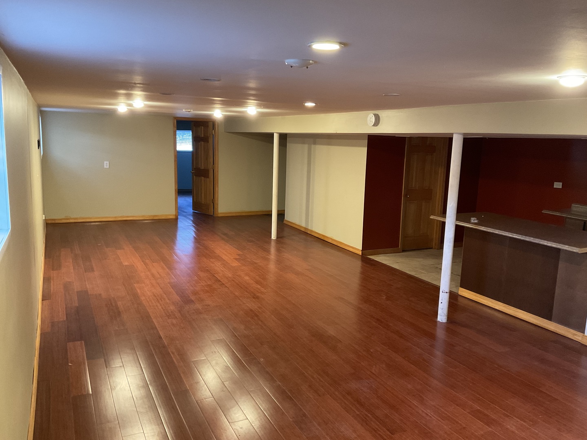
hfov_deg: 61.7
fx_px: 492
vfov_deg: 48.2
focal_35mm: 29
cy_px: 220
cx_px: 294
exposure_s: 1/30
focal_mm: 3
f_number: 1.8
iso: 250
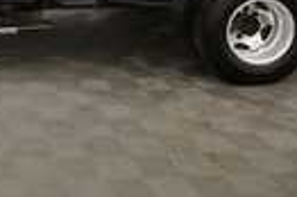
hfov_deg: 30.6
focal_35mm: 58
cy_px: -58
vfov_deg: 21.2
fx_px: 478
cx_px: -34
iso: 800
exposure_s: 1/125
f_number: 5
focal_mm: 13
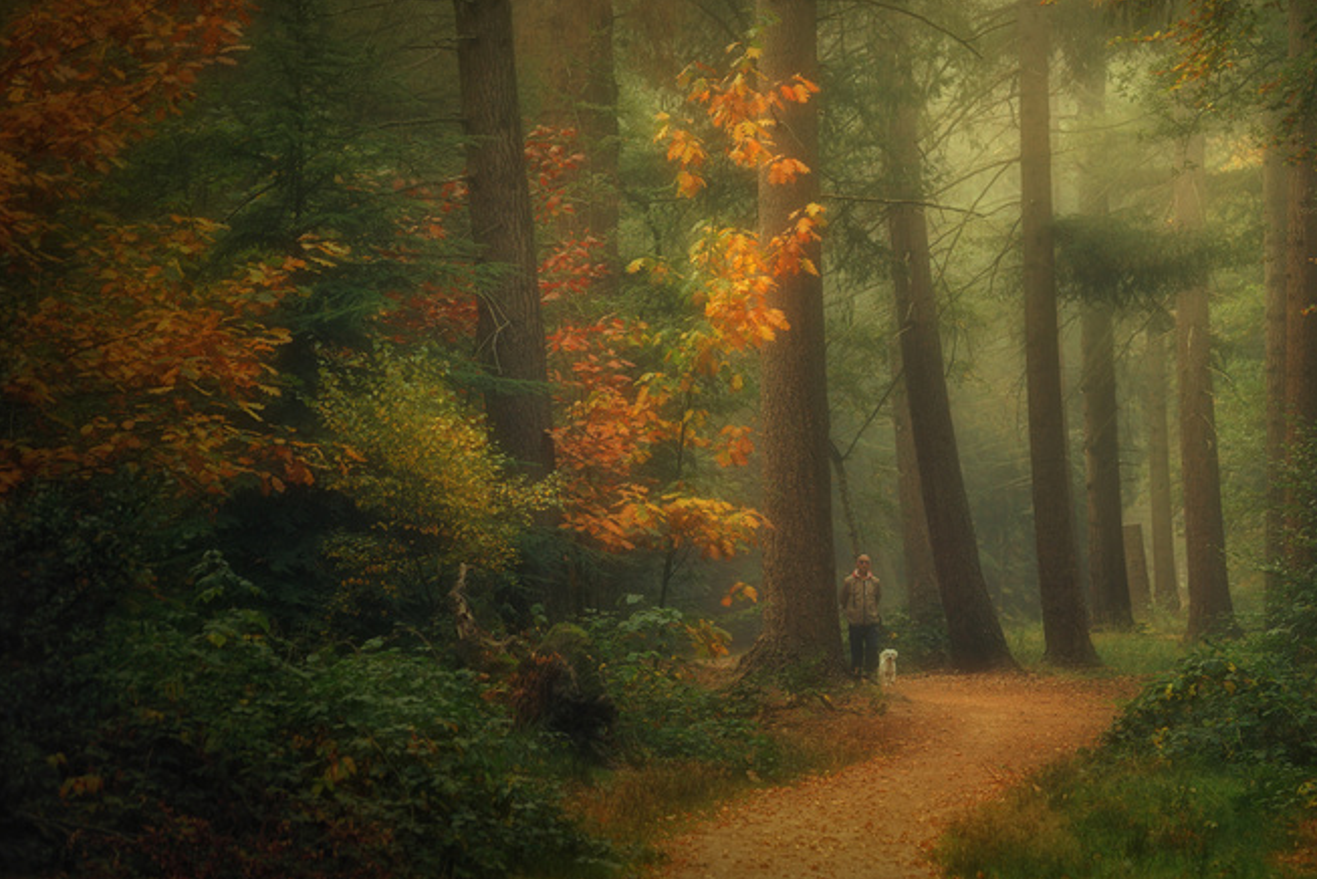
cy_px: 372
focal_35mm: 182
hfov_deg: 11.3
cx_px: 983
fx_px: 6661
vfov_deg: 7.6
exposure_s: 1/320
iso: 800
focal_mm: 119
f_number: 4.5
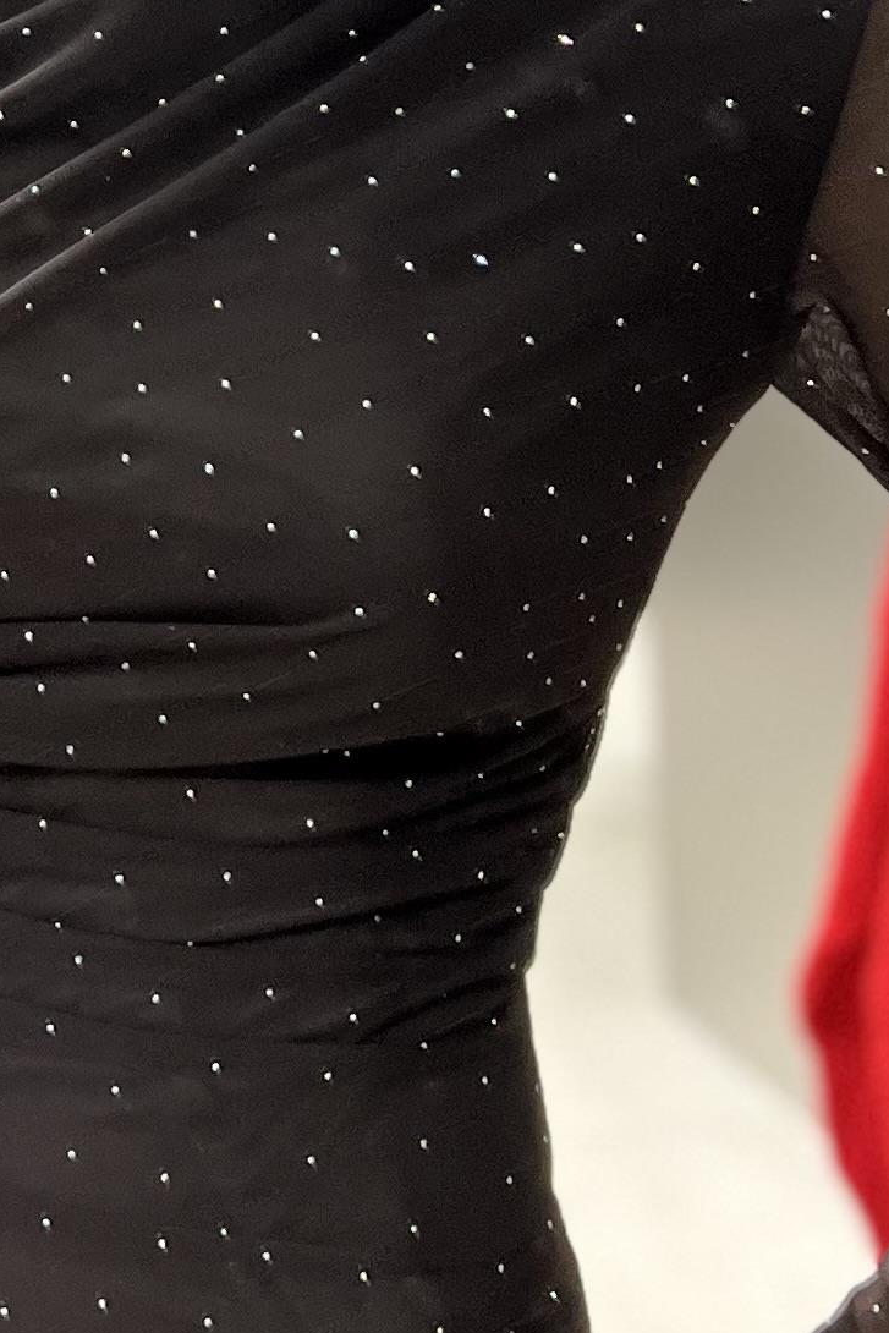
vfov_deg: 20.0
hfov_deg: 13.2
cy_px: 127
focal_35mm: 100
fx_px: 3703
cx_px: -248
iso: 100
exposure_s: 1/100
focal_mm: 5.7
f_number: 1.5
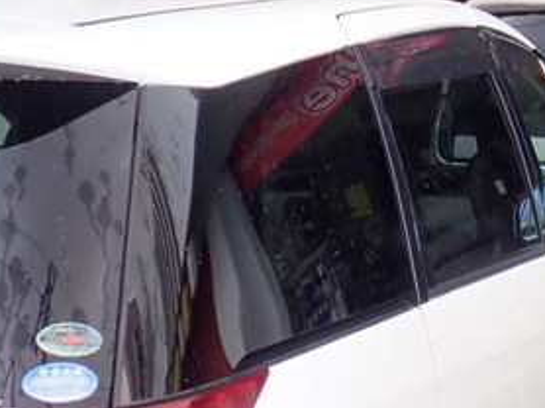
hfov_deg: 15.7
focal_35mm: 118
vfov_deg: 12.0
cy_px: -188
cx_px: 759
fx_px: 1856
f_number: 3.2
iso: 100
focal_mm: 5.87
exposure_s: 1/80
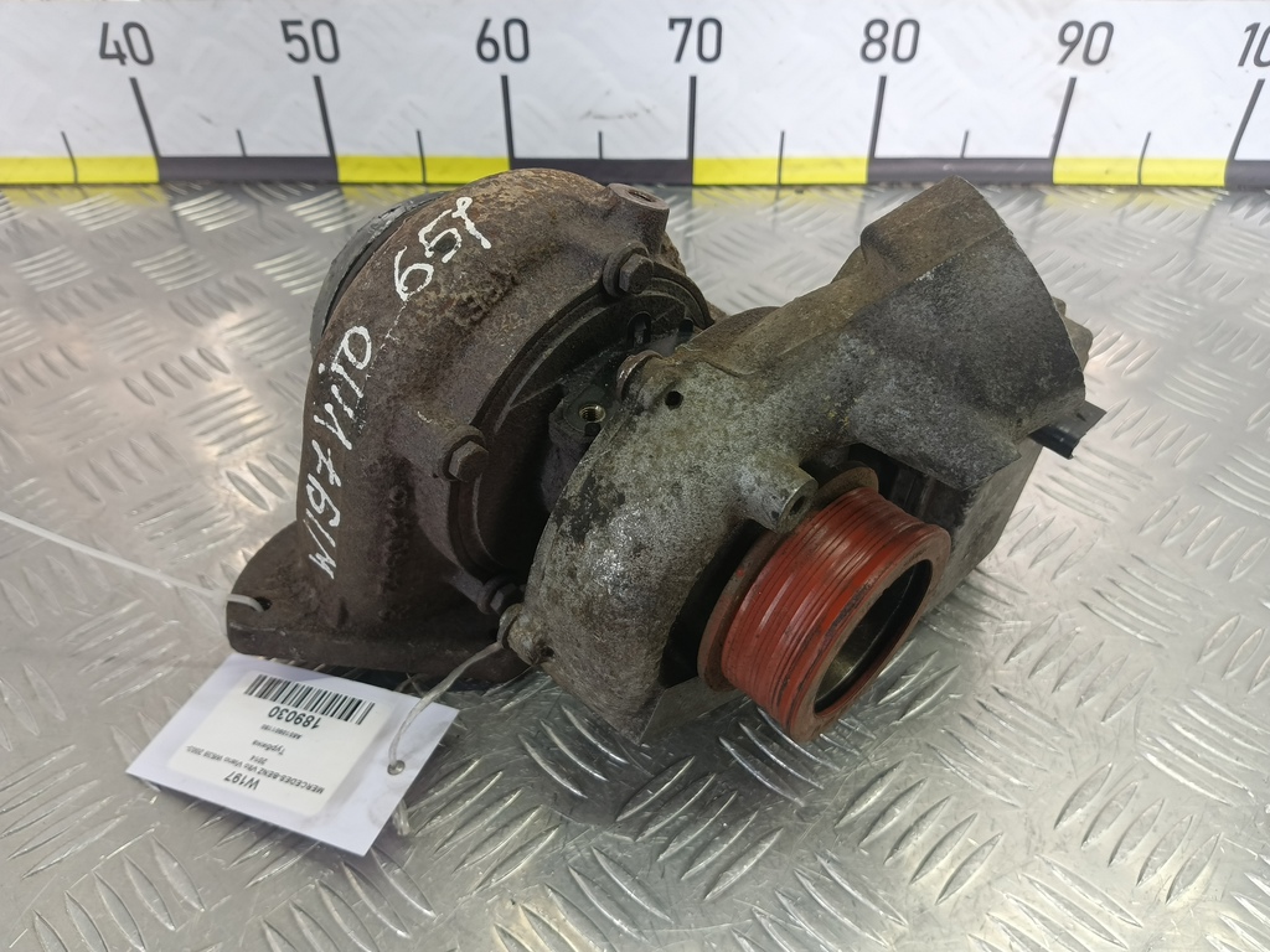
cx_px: 635
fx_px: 991
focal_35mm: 27
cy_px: 476
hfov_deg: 65.3
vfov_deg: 51.4
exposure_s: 1/50
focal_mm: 4.11
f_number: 1.6
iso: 107
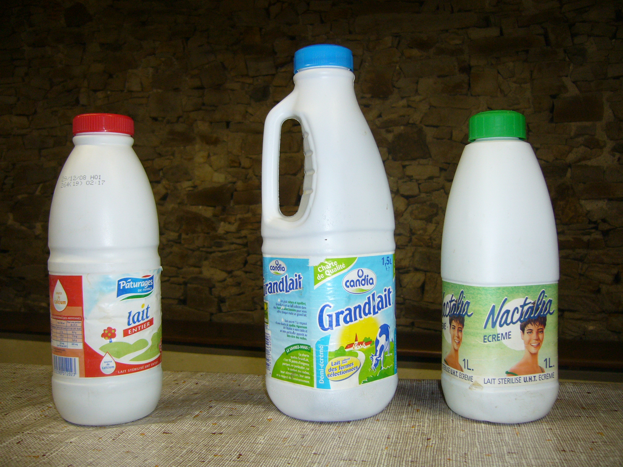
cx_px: 312
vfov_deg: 40.7
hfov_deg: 52.6
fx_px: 630
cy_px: 234
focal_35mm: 35
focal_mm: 5.8
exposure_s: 1/30
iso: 100
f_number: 2.8
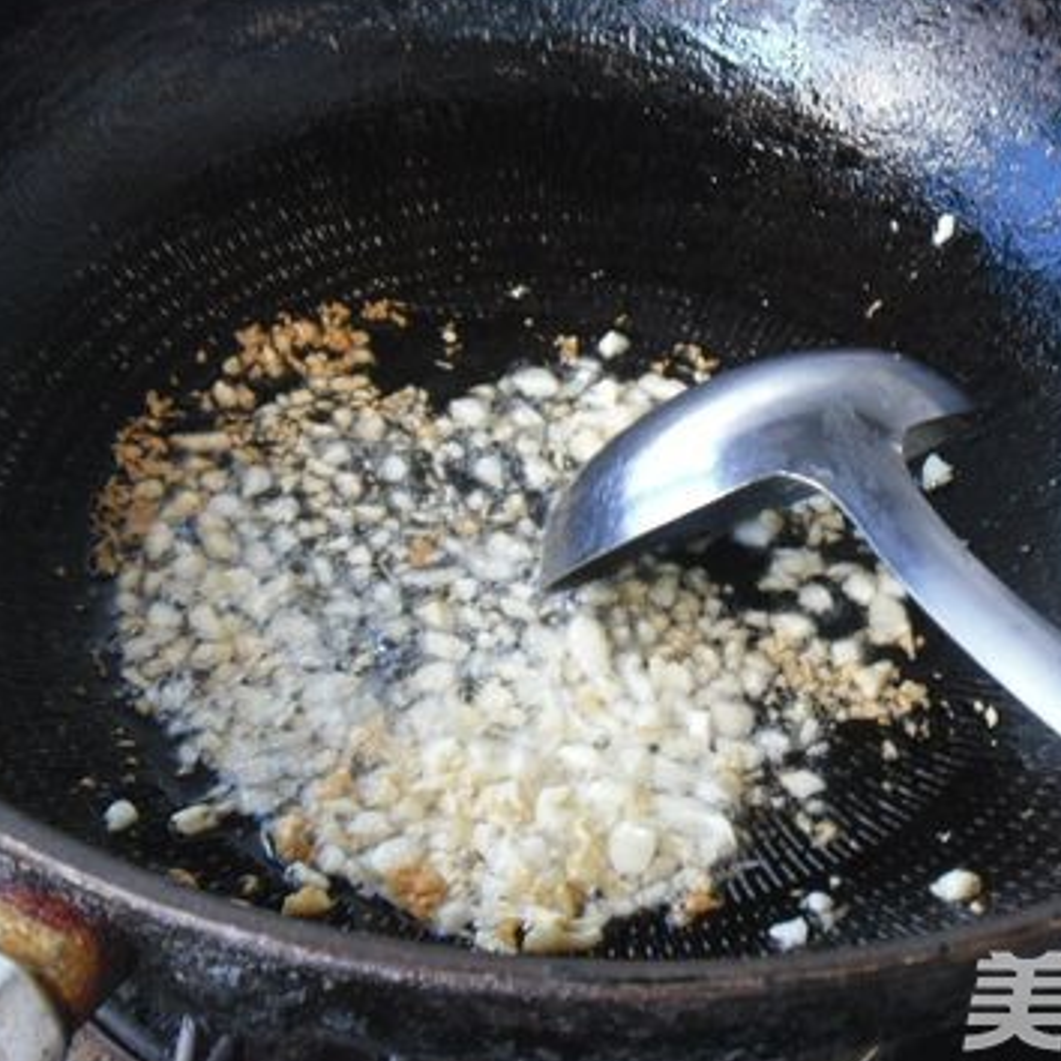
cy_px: 514
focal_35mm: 68
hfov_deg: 25.4
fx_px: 2358
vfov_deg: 25.4
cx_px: 501
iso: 200
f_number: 4.5
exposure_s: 1/22
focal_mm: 8.46
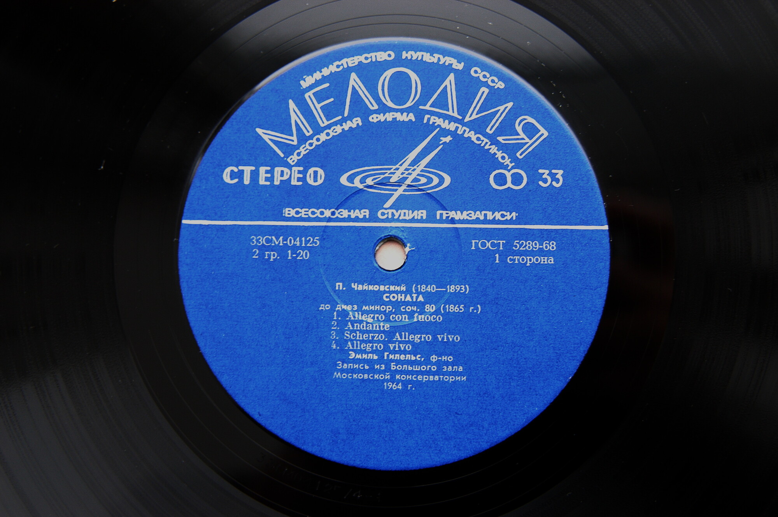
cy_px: 258
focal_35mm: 52
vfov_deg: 25.7
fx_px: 1134
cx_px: 389
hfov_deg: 37.9
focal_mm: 35
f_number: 3.3
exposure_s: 1/45
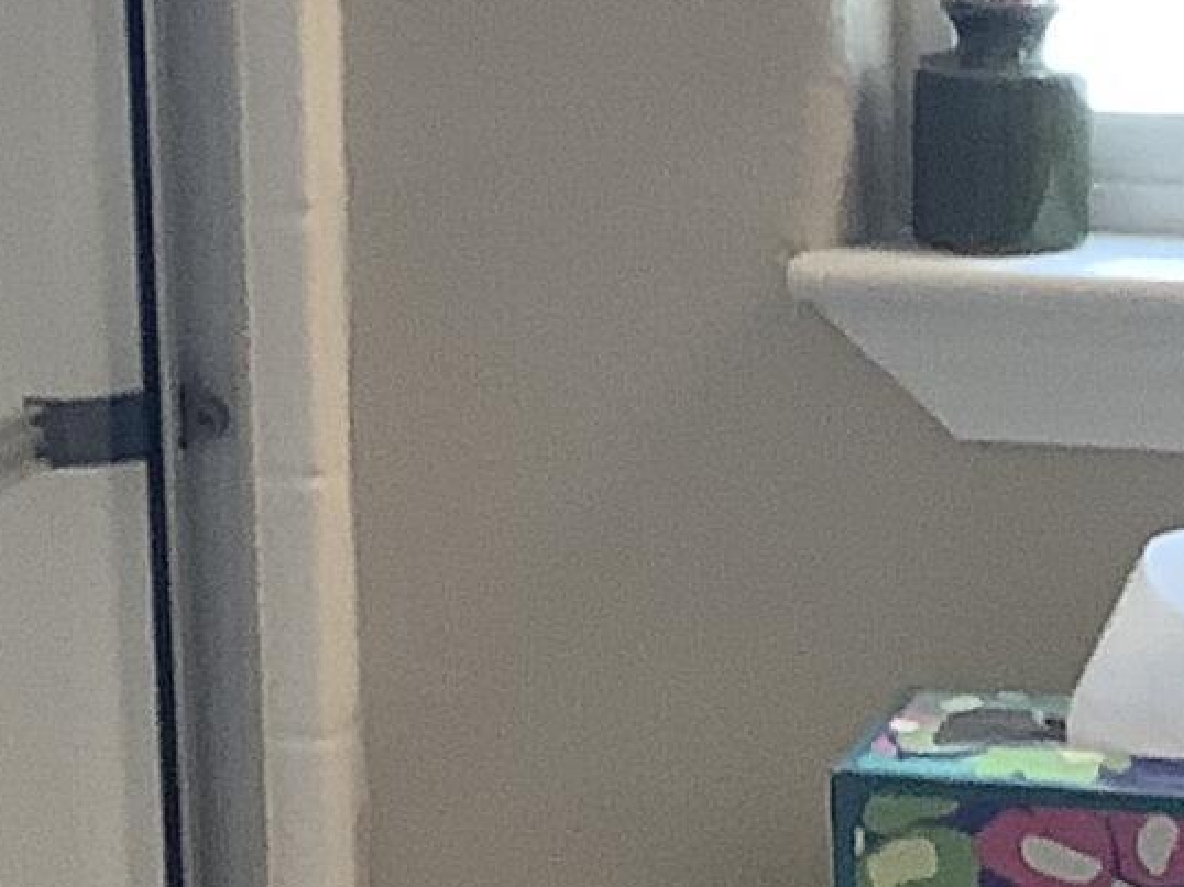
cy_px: 207
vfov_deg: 8.6
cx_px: -552
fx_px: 5915
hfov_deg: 11.0
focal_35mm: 173
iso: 80
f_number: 2.4
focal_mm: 3.3
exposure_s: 1/50
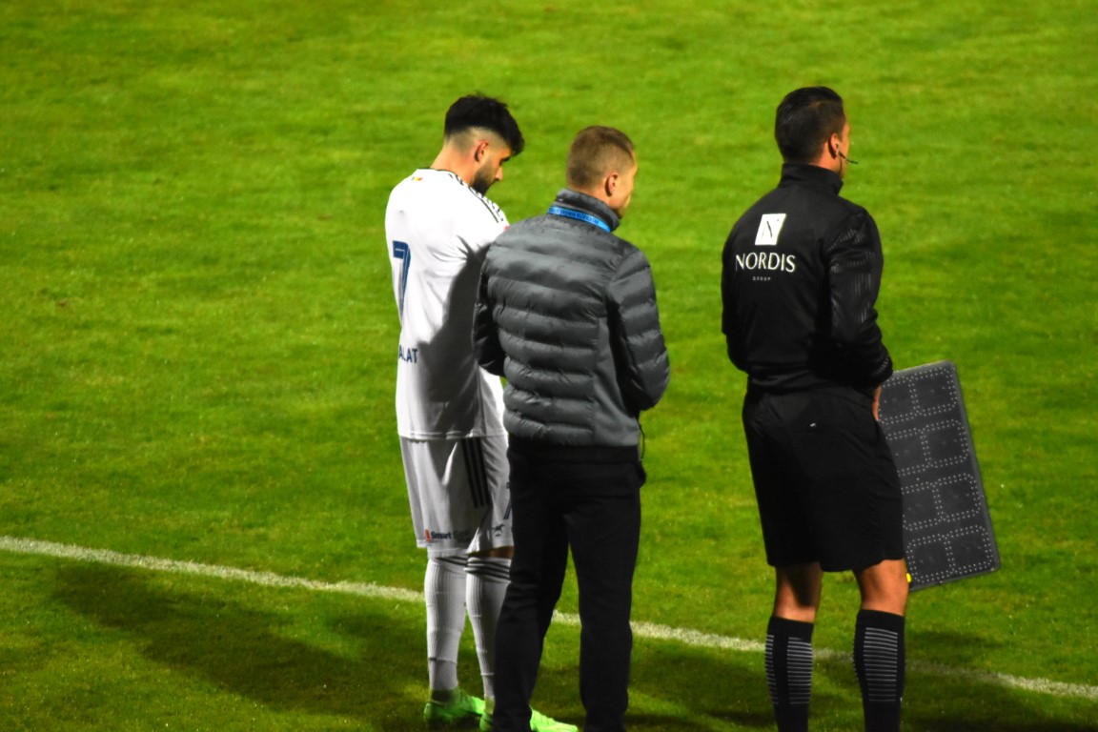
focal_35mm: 270
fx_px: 8234
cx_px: 549
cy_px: 366
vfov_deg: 5.1
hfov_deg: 7.6
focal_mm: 180
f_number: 4.5
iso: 2800
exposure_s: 1/500
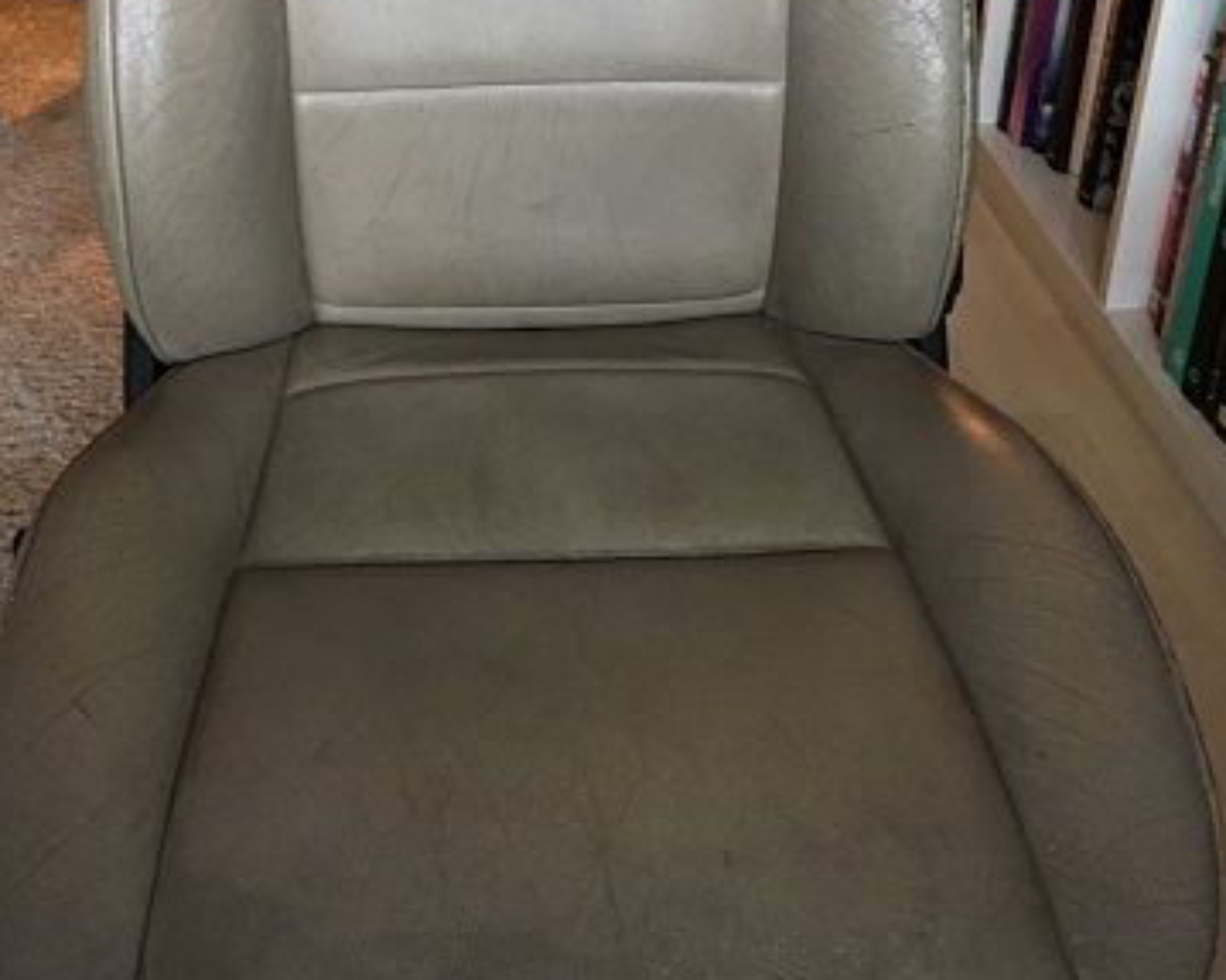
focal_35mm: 42
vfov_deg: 34.6
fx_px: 1524
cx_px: 560
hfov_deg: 43.8
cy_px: 203
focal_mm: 4.15
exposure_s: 1/20
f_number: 2.2
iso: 200
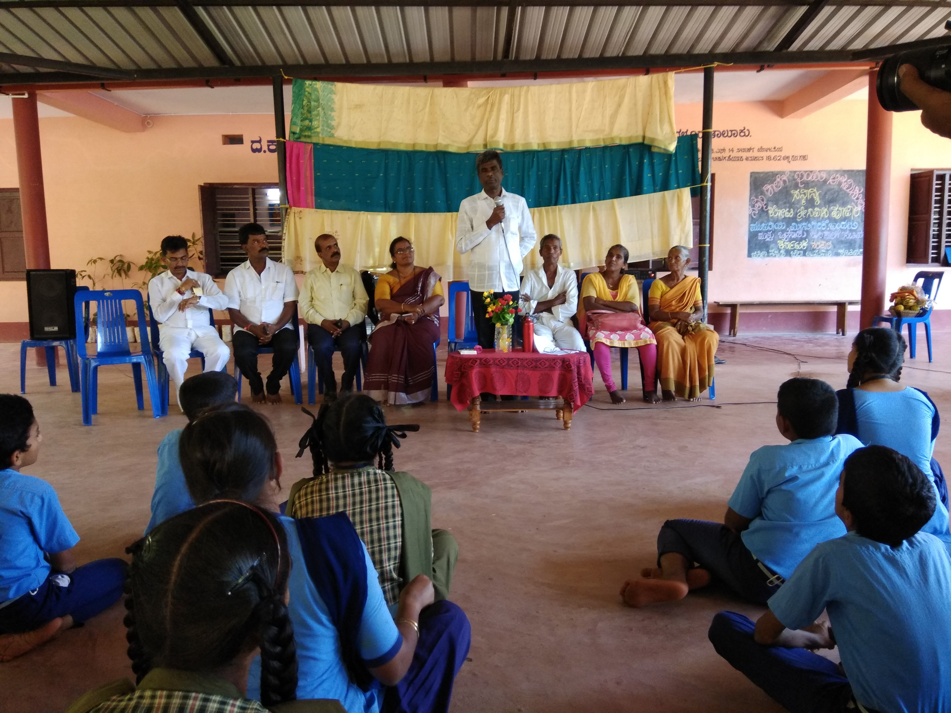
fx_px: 577
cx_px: 476
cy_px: 356
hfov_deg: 79.0
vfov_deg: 63.4
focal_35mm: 21
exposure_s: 1/33
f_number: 2
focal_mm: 3.57
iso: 320
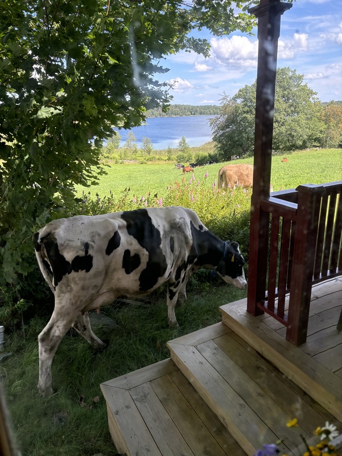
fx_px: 343
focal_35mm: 26
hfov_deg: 53.1
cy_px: 228
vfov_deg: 67.3
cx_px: 171
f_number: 1.6
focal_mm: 5.96
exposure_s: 1/515
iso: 50
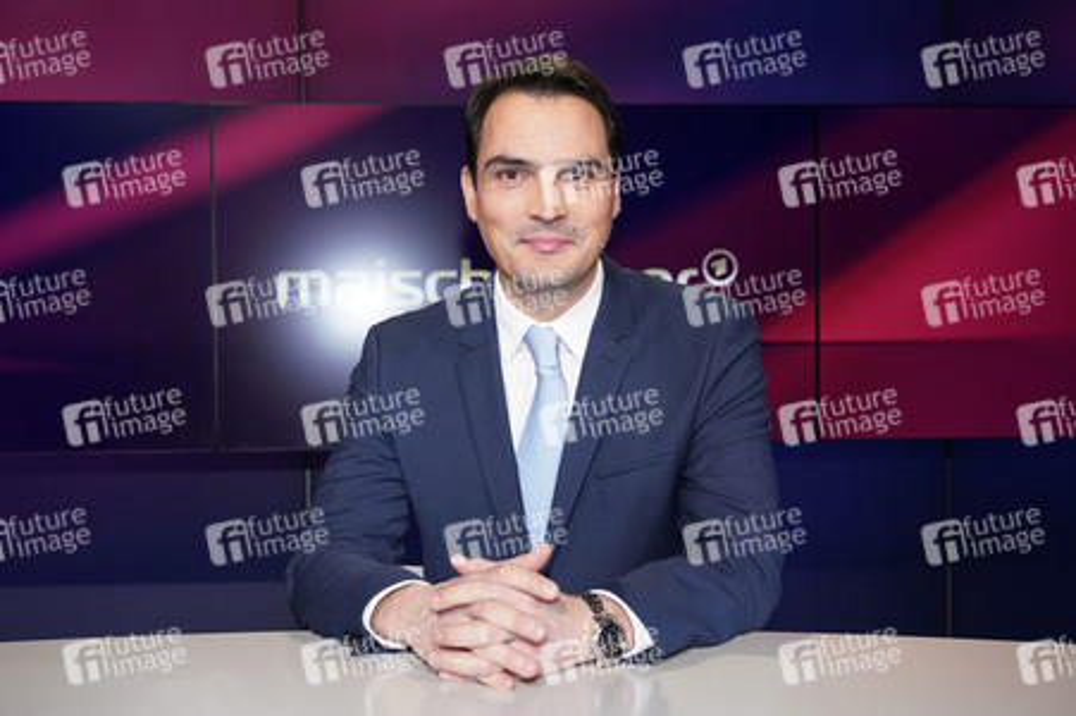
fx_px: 1284
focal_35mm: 43
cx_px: 538
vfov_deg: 31.1
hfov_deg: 45.5
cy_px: 358
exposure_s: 1/125
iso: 1600
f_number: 5
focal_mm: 43
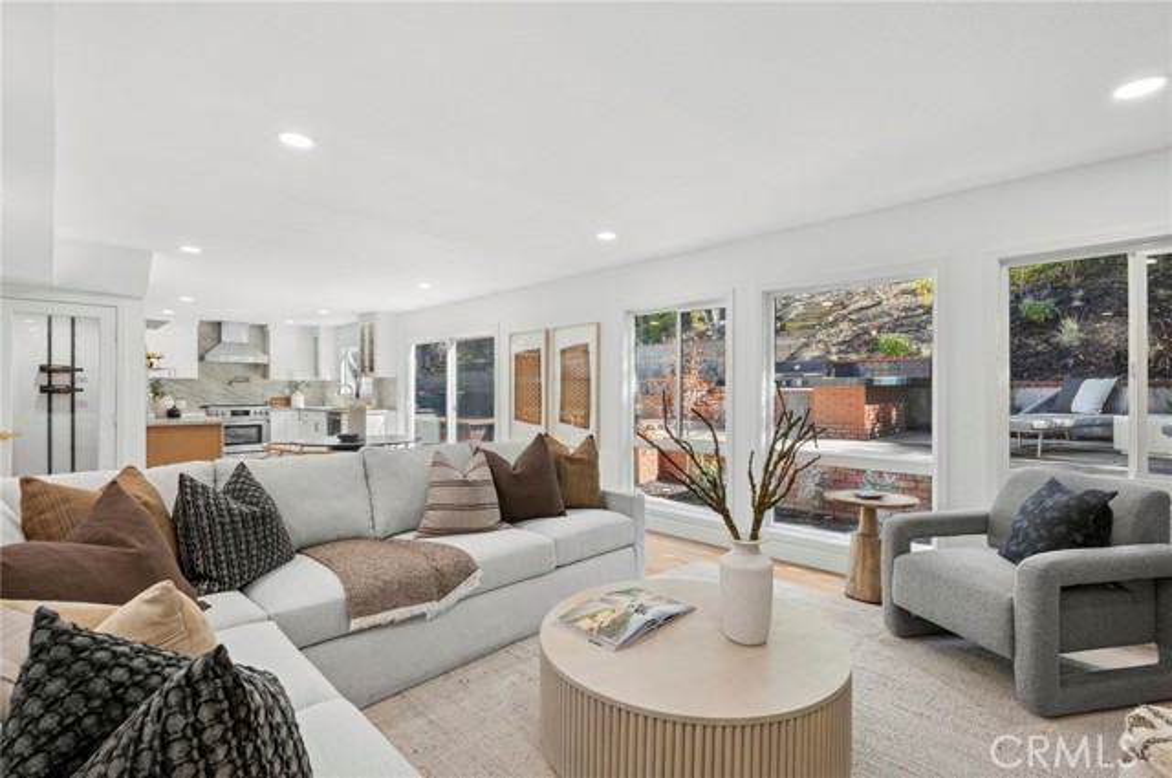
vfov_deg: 73.6
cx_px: 586
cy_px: 389
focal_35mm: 16
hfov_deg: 96.8
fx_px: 520
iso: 125
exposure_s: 1/3.33
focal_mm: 16
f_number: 9
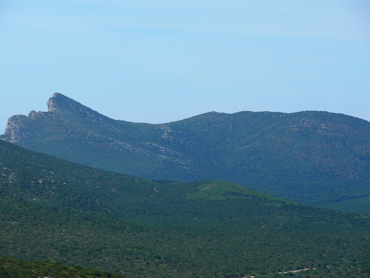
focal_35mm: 192
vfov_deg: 7.7
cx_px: 185
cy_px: 139
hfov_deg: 10.3
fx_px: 2052
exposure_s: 1/200
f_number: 5.6
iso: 100
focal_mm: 40.5
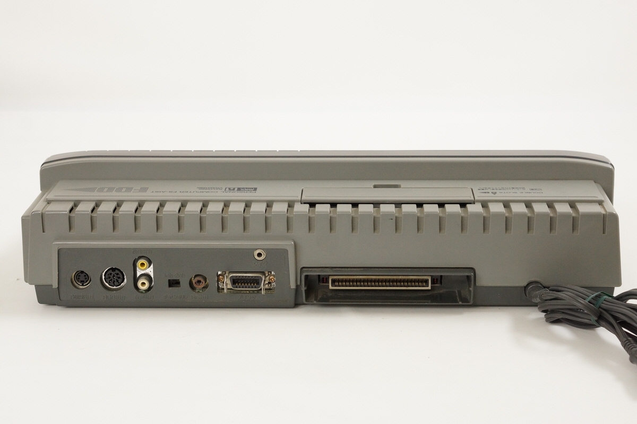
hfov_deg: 27.0
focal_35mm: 75
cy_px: 212
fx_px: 1327
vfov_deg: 18.2
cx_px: 318
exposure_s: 1/80
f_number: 6.3
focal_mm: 50
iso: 1000
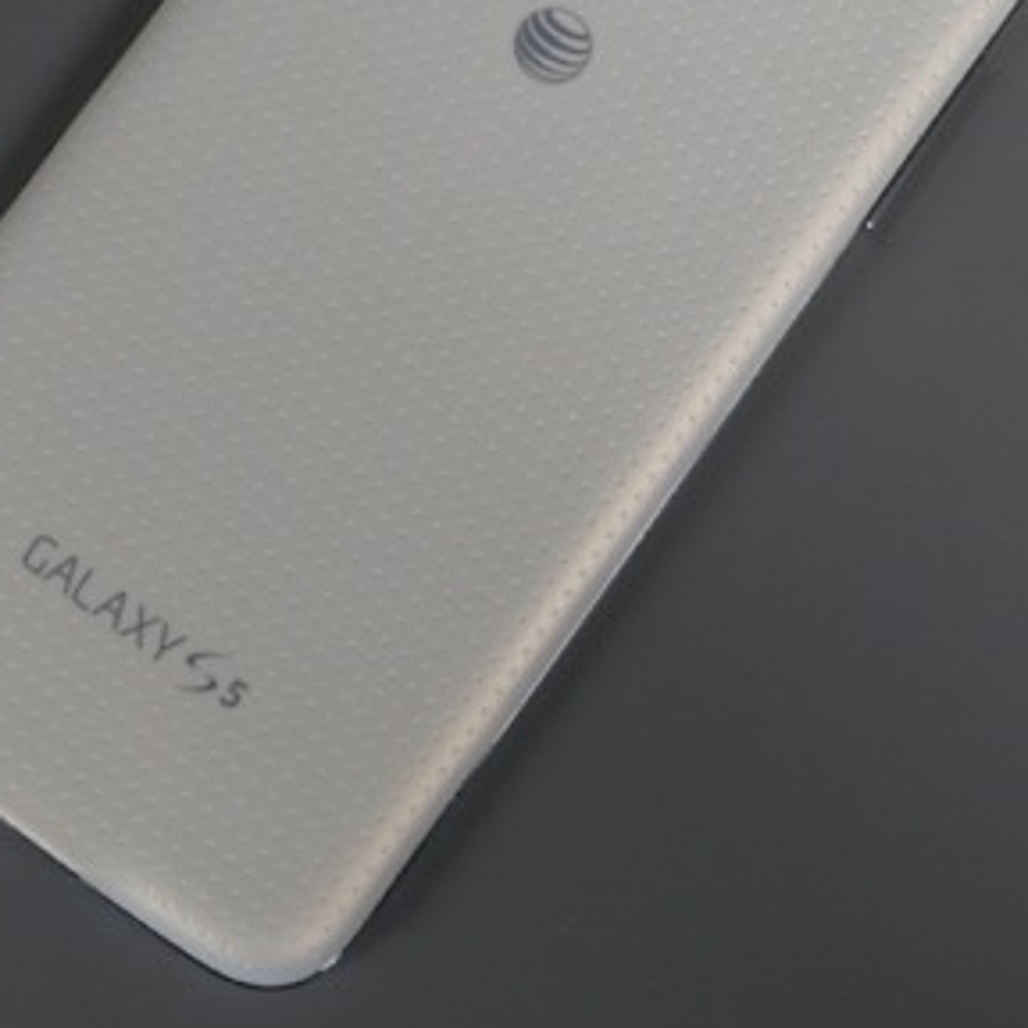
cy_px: 246
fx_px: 3427
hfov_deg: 17.1
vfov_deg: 17.0
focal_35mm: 102
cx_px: 468
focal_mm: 30
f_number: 4.5
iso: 250
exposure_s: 1/60
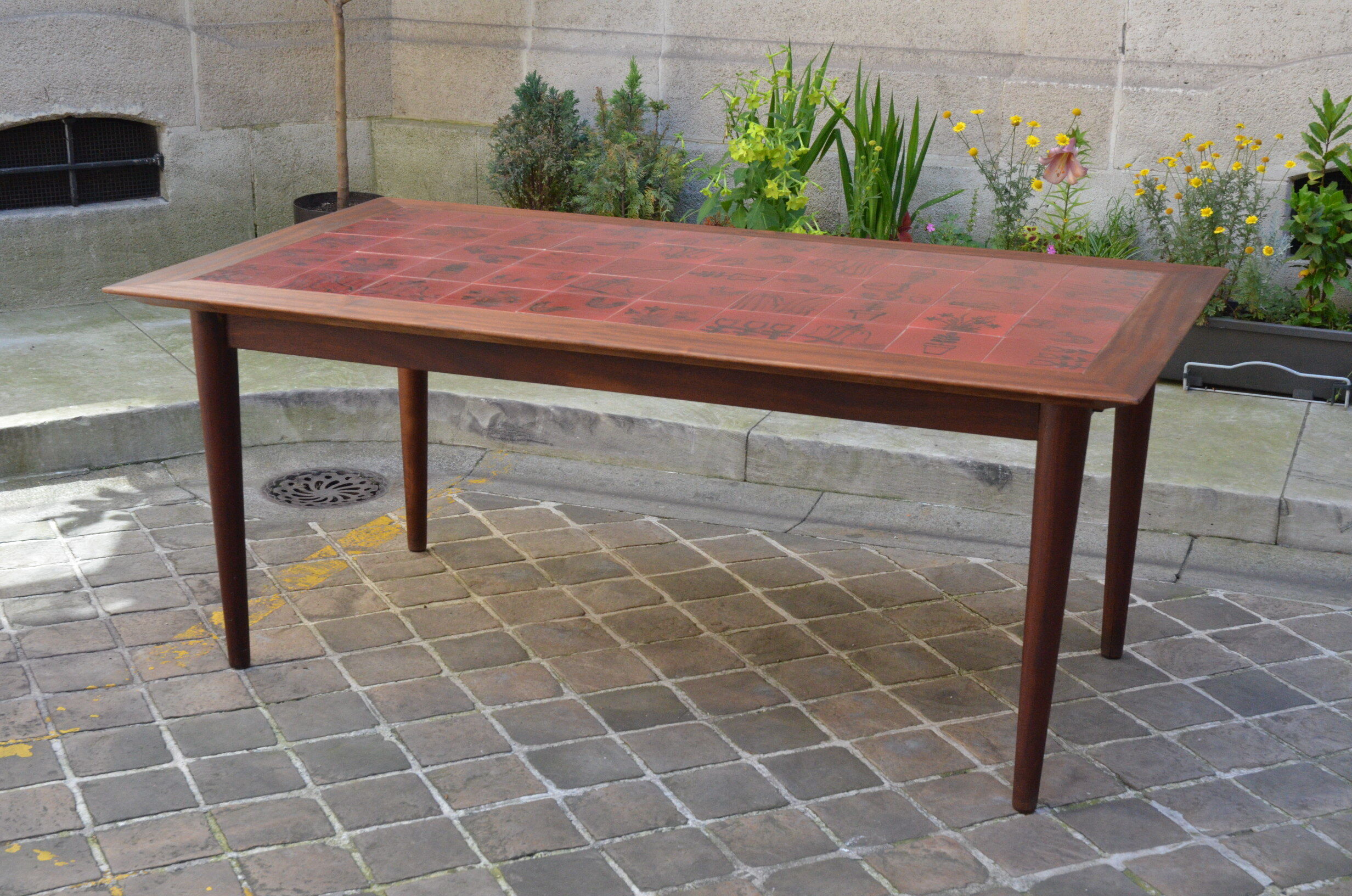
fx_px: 2136
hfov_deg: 35.1
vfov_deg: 23.7
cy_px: 448
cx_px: 676
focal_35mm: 57
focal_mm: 38
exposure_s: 1/320
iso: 2000
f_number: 9
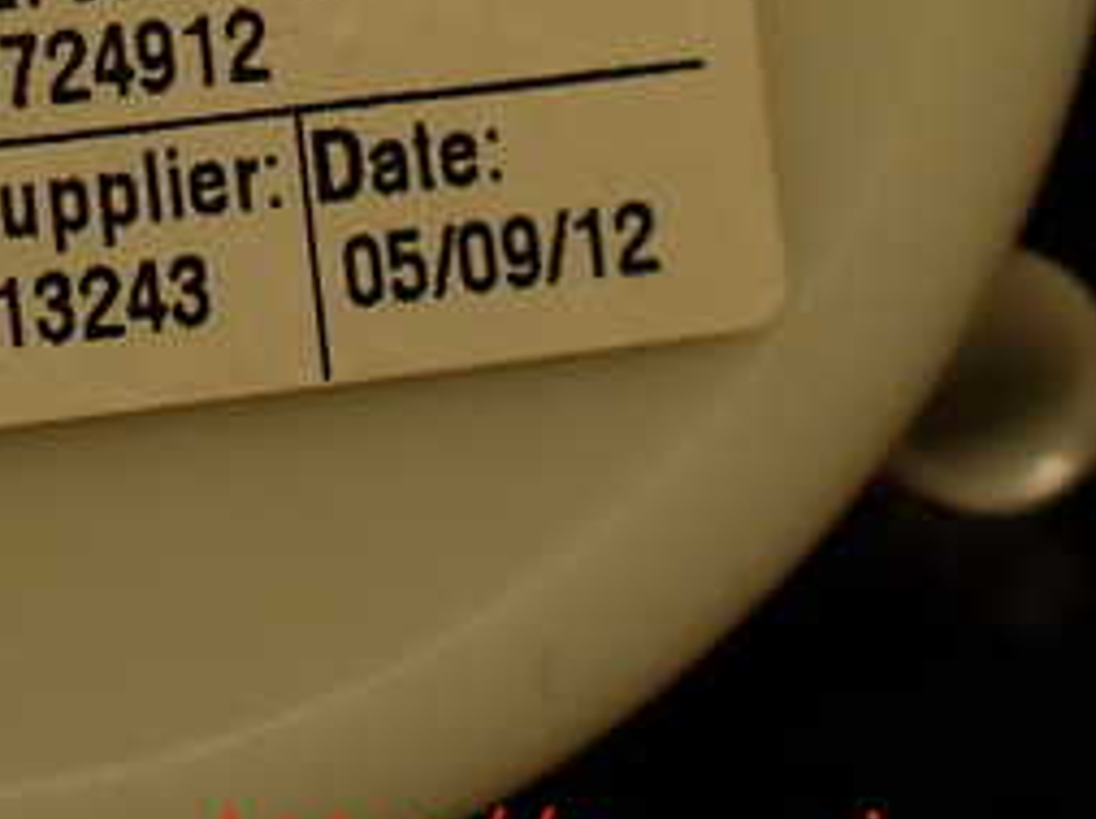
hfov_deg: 24.1
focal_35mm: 76
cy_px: -65
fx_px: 2403
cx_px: -100
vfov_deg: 18.6
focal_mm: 5.79
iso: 160
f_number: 2.4
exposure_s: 1/60
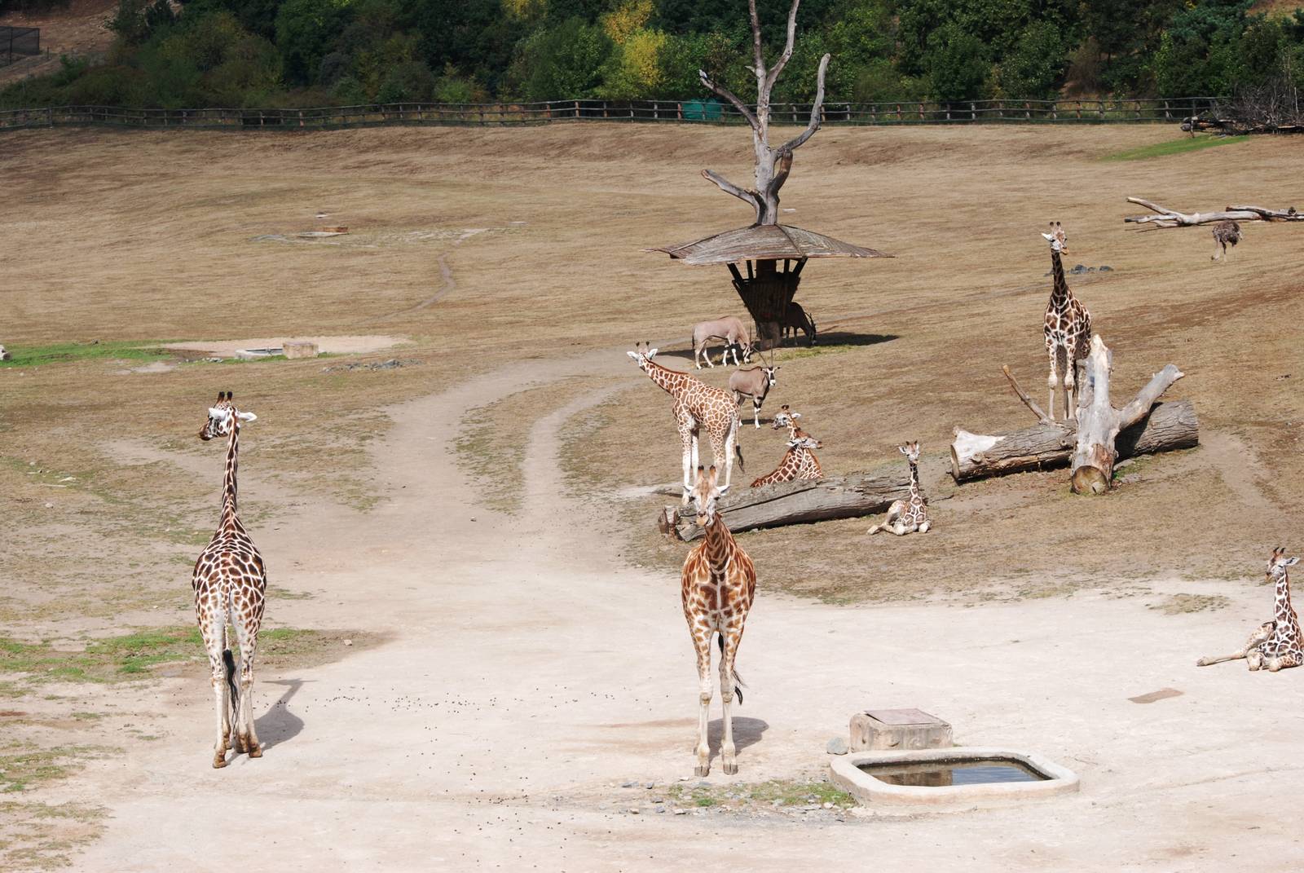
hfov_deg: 19.4
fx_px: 3808
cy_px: 436
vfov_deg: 13.1
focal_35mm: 105
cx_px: 652
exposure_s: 1/500
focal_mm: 70
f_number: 5.6
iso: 100
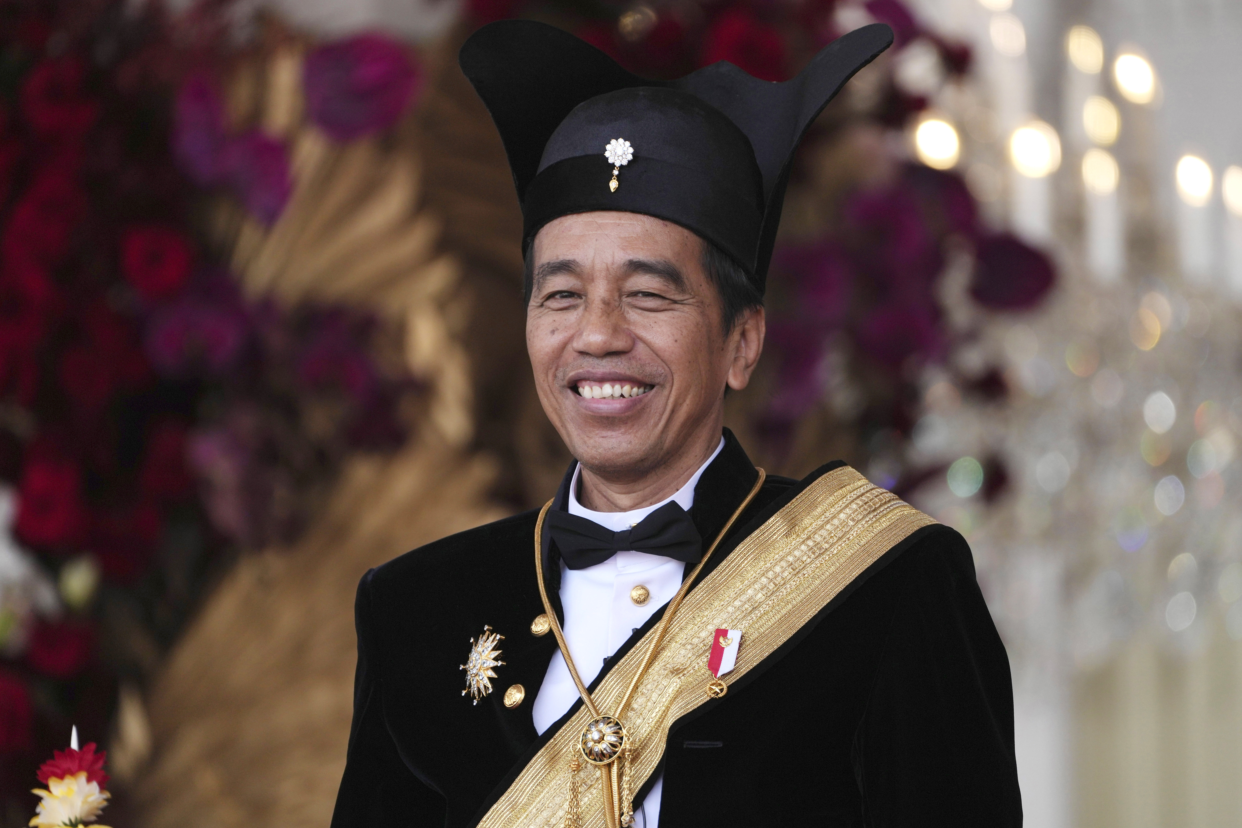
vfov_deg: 3.3
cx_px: 648
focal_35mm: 412
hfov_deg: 5.0
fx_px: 14213
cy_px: 387
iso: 400
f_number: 5.6
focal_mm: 370
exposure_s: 1/640
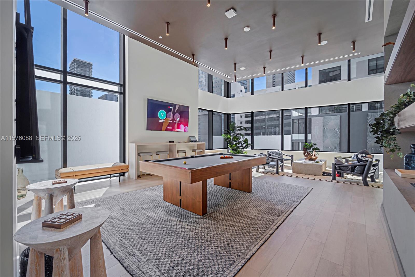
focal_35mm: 14
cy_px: 138
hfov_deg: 104.3
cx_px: 208
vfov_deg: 81.2
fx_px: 161
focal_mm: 14
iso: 250
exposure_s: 1/50
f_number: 8
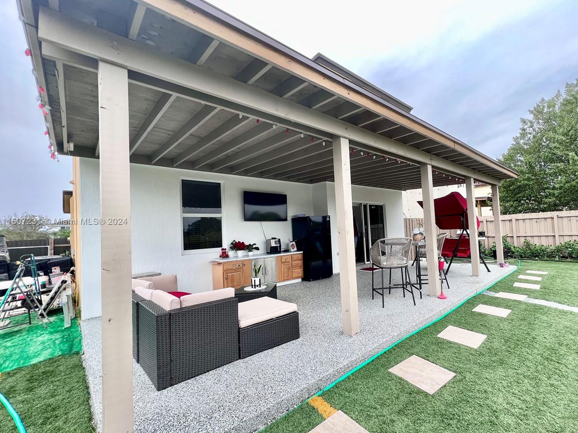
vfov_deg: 81.7
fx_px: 250
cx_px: 327
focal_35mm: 15
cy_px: 222
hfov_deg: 97.6
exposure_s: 1/148
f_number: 1.8
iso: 32
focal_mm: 1.57
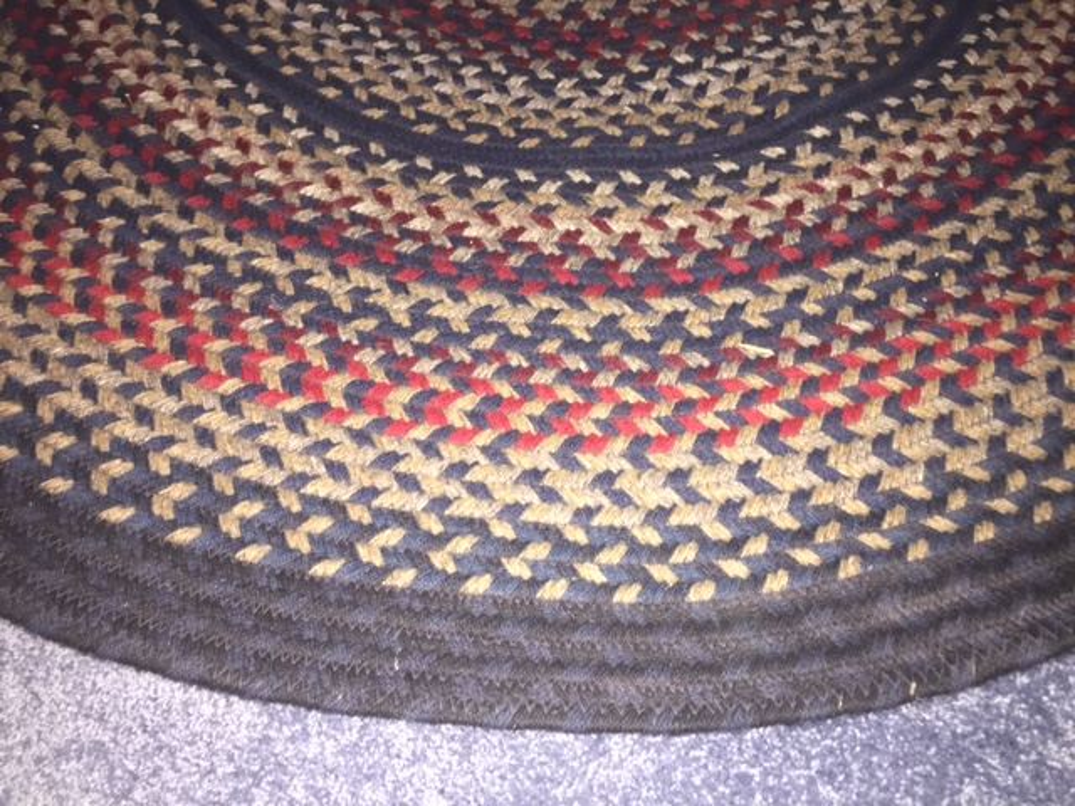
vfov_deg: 48.2
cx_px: 538
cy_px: 403
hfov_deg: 61.7
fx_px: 901
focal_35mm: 29
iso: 125
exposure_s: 1/16
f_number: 2.2
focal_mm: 4.15
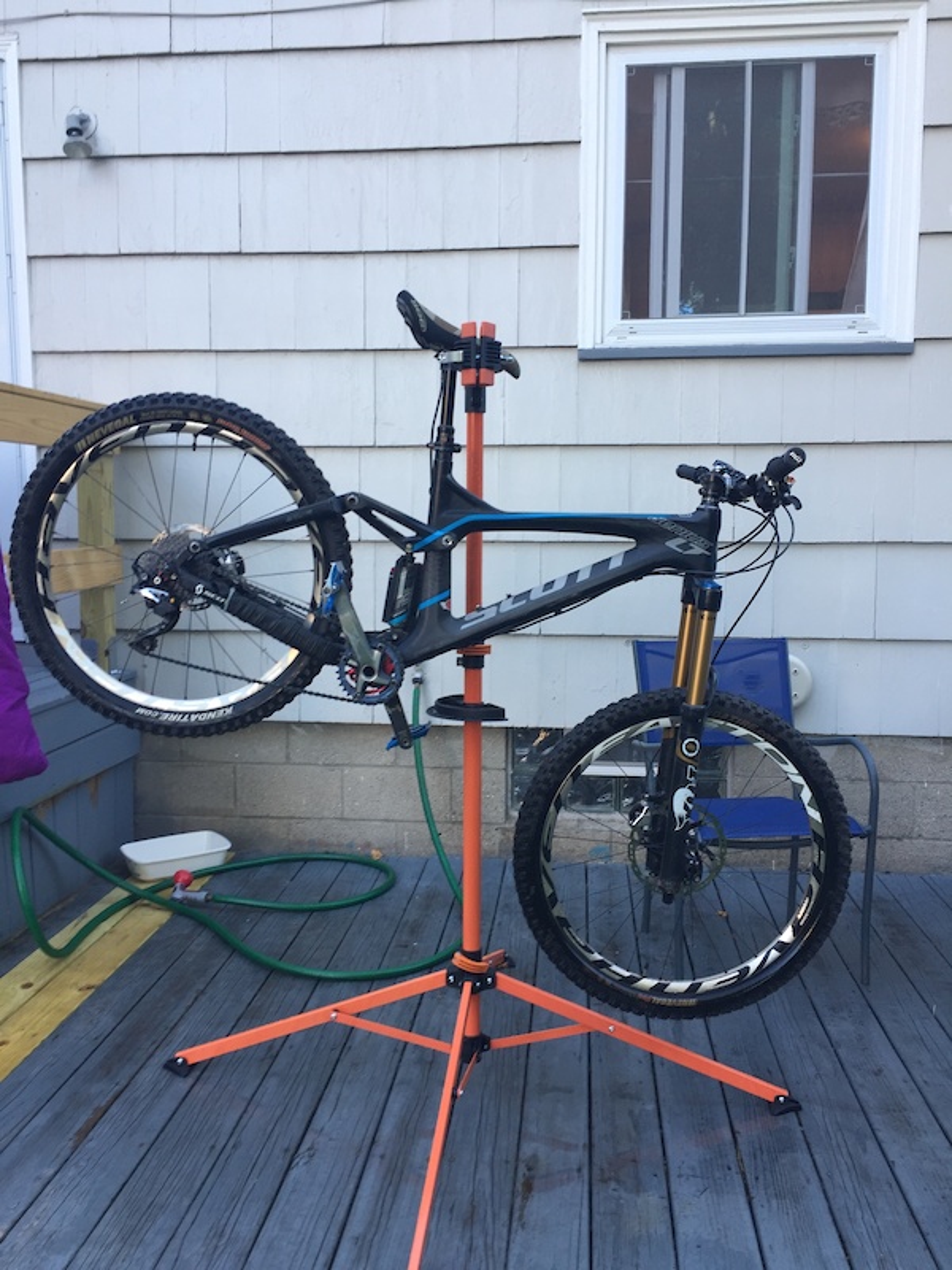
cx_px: 476
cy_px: 635
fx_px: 1063
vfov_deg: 61.7
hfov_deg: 48.2
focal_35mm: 29
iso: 32
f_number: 2.2
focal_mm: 4.15
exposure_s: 1/60
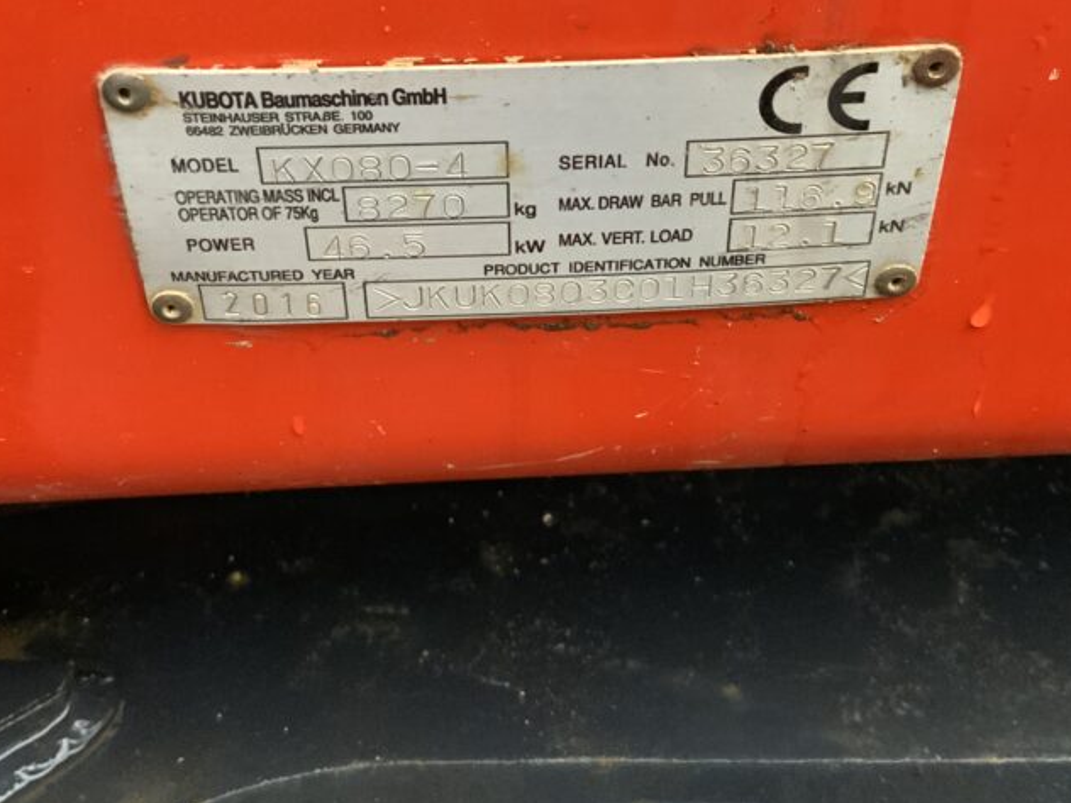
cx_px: 551
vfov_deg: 30.4
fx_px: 1454
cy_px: 215
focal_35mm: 47
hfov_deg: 40.4
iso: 320
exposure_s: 1/53
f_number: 1.8
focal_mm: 3
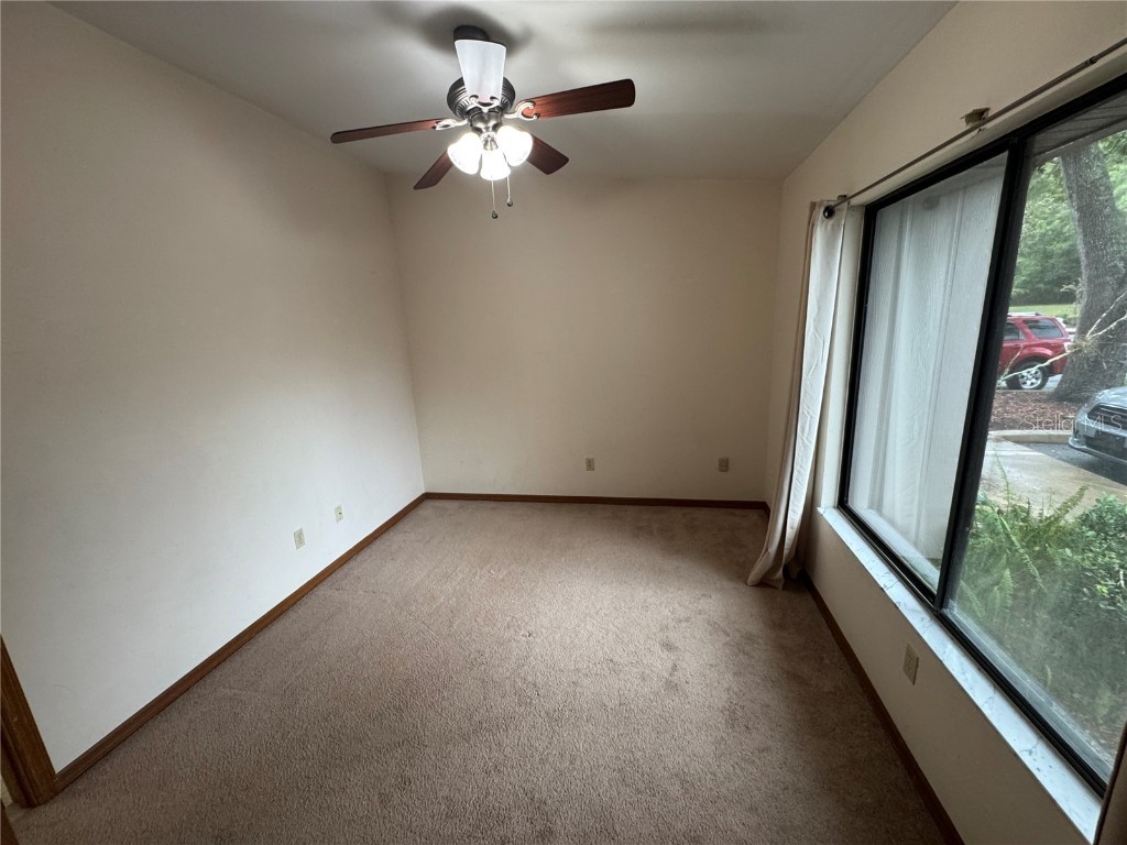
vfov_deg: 85.7
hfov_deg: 102.1
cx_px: 564
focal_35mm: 14
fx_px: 456
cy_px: 422
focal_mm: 2.22
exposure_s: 1/60
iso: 200
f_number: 2.2
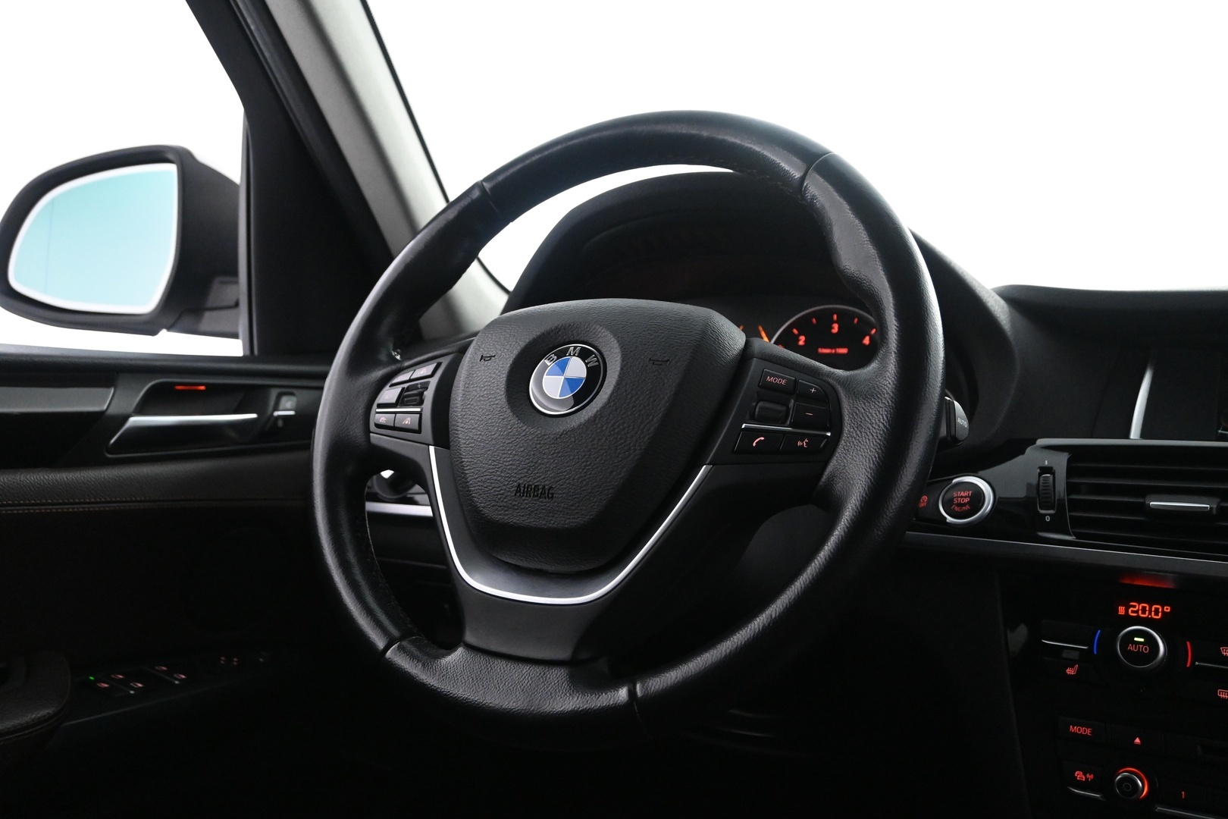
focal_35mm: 32
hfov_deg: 59.5
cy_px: 410
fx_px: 1074
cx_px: 614
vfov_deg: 41.7
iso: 3200
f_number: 4
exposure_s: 1/50
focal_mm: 21
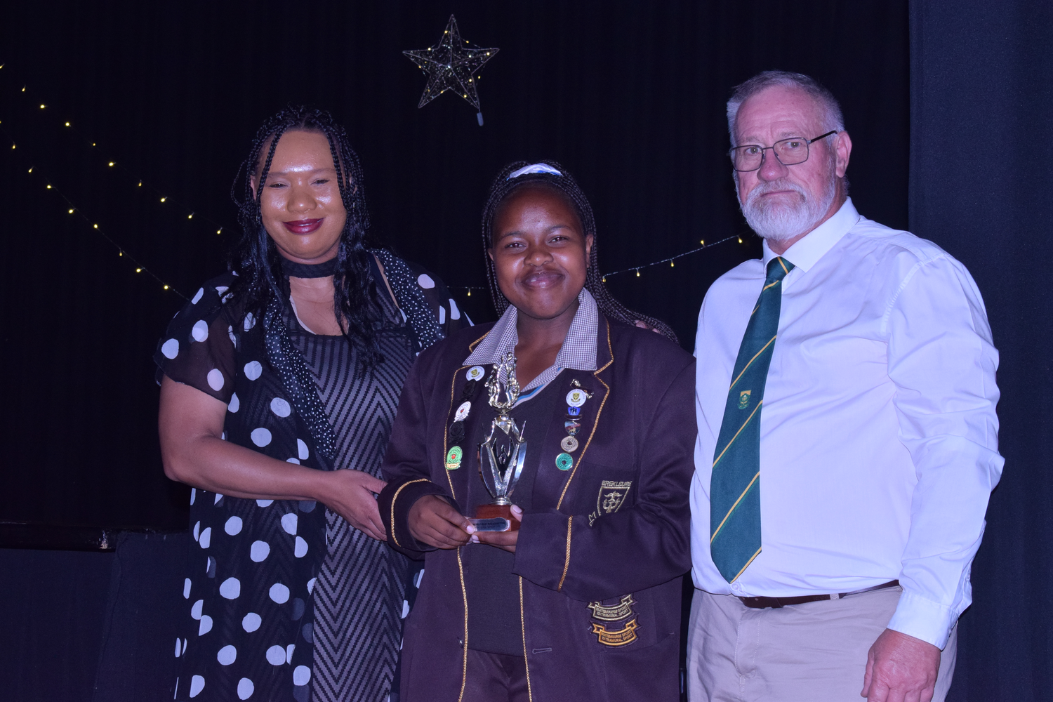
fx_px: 2413
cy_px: 351
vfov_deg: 16.6
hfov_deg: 24.6
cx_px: 526
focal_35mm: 82
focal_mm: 55
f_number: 8
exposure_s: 1/60
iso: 1000
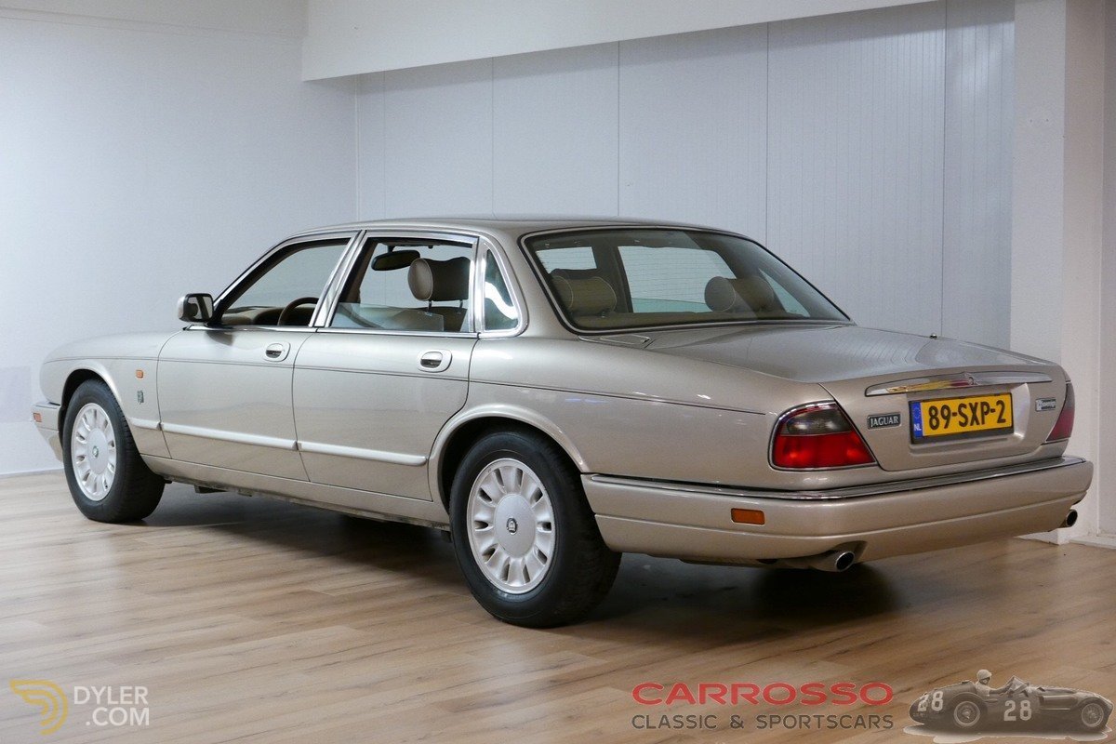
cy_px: 372
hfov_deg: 35.6
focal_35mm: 56
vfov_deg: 24.2
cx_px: 558
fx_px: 1736
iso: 1600
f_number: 2.8
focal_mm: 25.4
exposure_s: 1/60
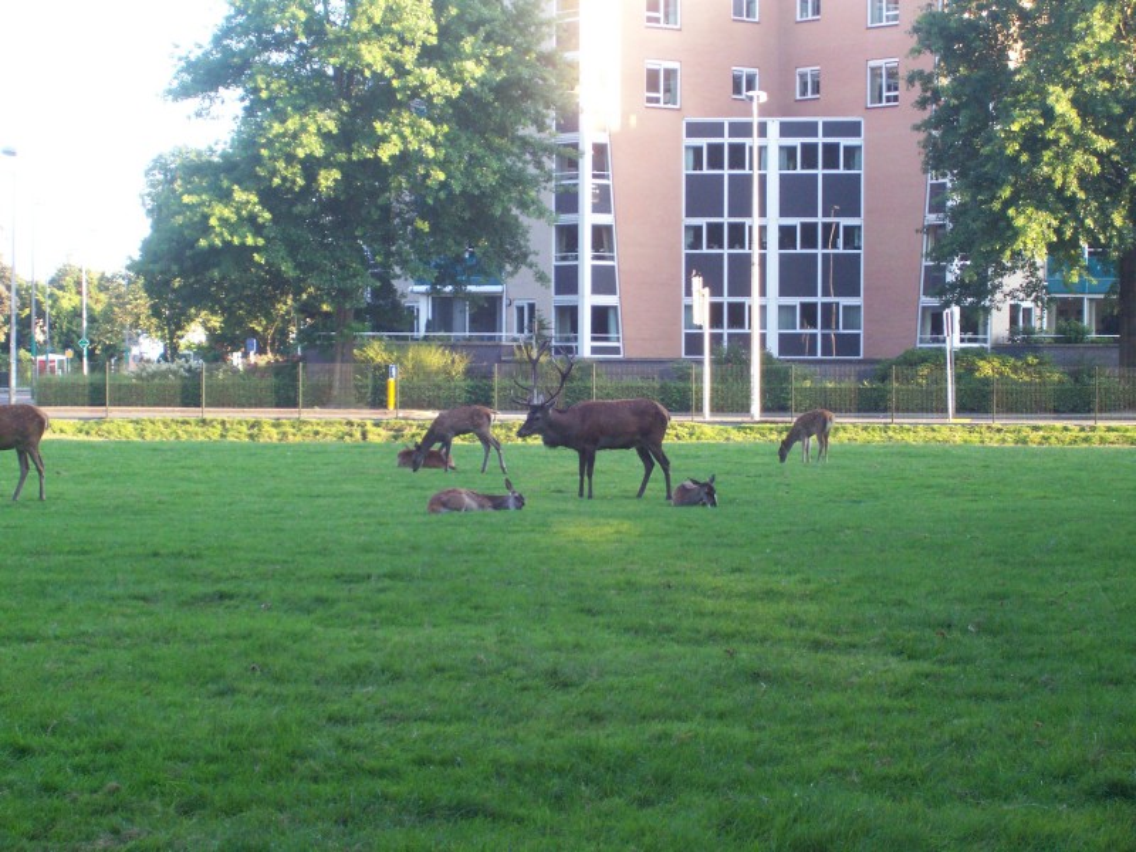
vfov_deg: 14.5
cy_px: 426
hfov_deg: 19.3
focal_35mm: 102
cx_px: 568
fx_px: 3347
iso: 160
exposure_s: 1/51.3
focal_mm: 16.8
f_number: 4.6
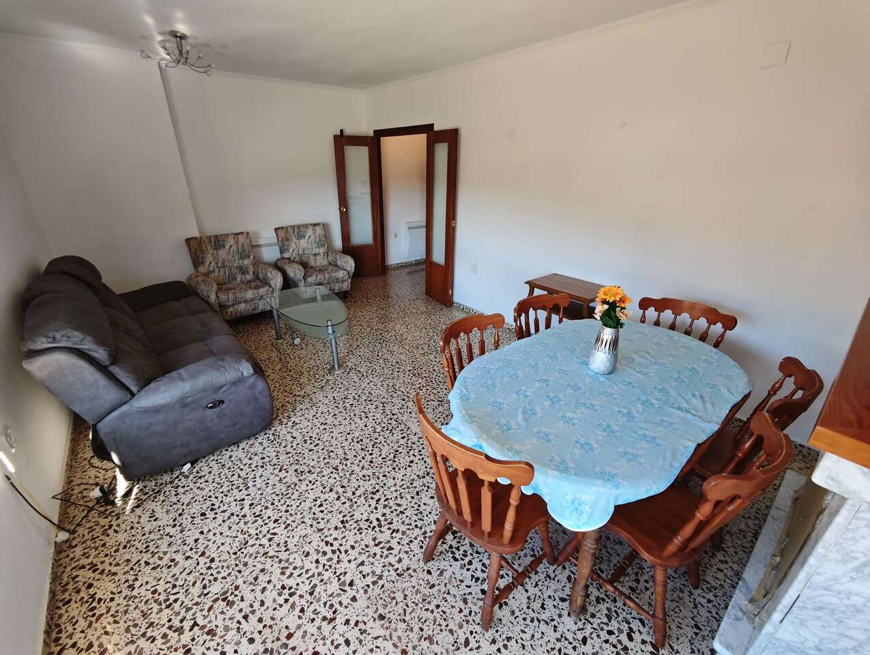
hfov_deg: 102.0
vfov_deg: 85.8
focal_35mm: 14
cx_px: 435
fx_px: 352
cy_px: 328
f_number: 2.2
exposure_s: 1/100
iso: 400
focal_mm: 2.16
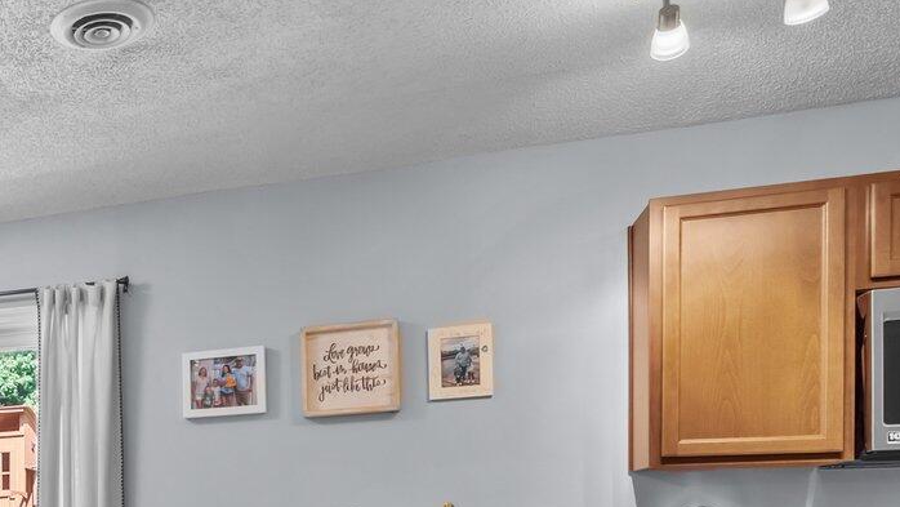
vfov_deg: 25.8
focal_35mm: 43
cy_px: 546
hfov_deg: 39.2
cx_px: -83
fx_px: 1026
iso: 640
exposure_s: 1/3
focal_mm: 14
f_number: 7.1
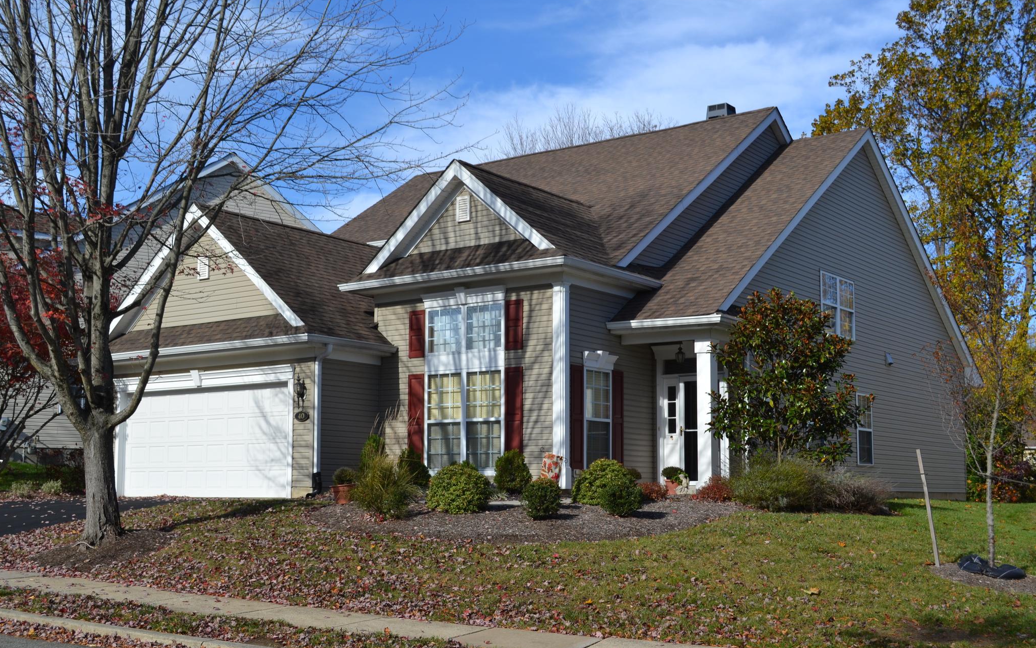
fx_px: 1257
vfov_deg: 28.9
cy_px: 340
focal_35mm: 45
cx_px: 518
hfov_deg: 44.8
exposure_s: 1/250
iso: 100
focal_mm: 29
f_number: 8
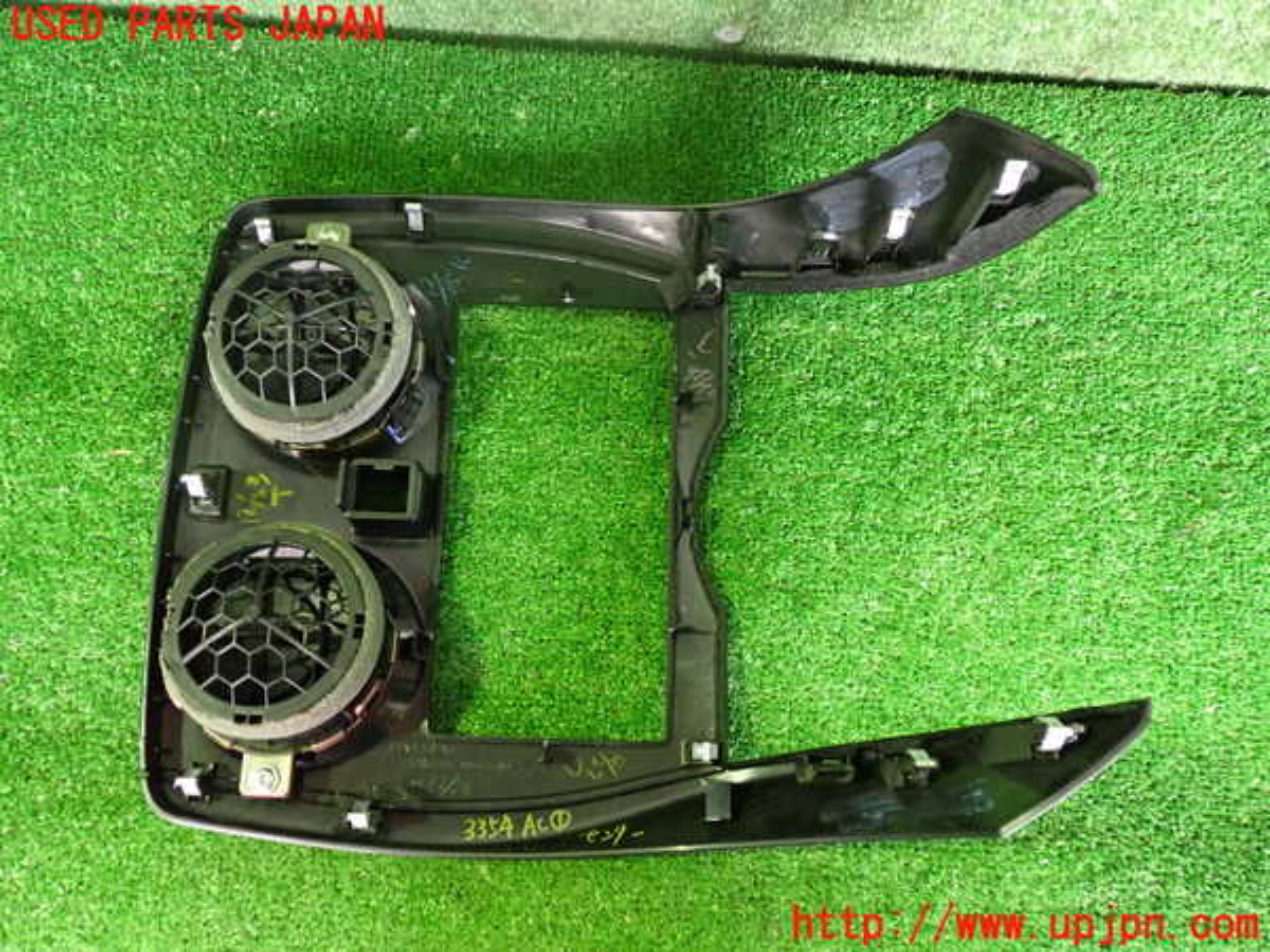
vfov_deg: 46.8
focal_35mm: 30
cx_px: 635
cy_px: 476
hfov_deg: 60.0
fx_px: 1101
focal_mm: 5.4
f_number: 2.3
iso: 800
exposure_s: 1/25
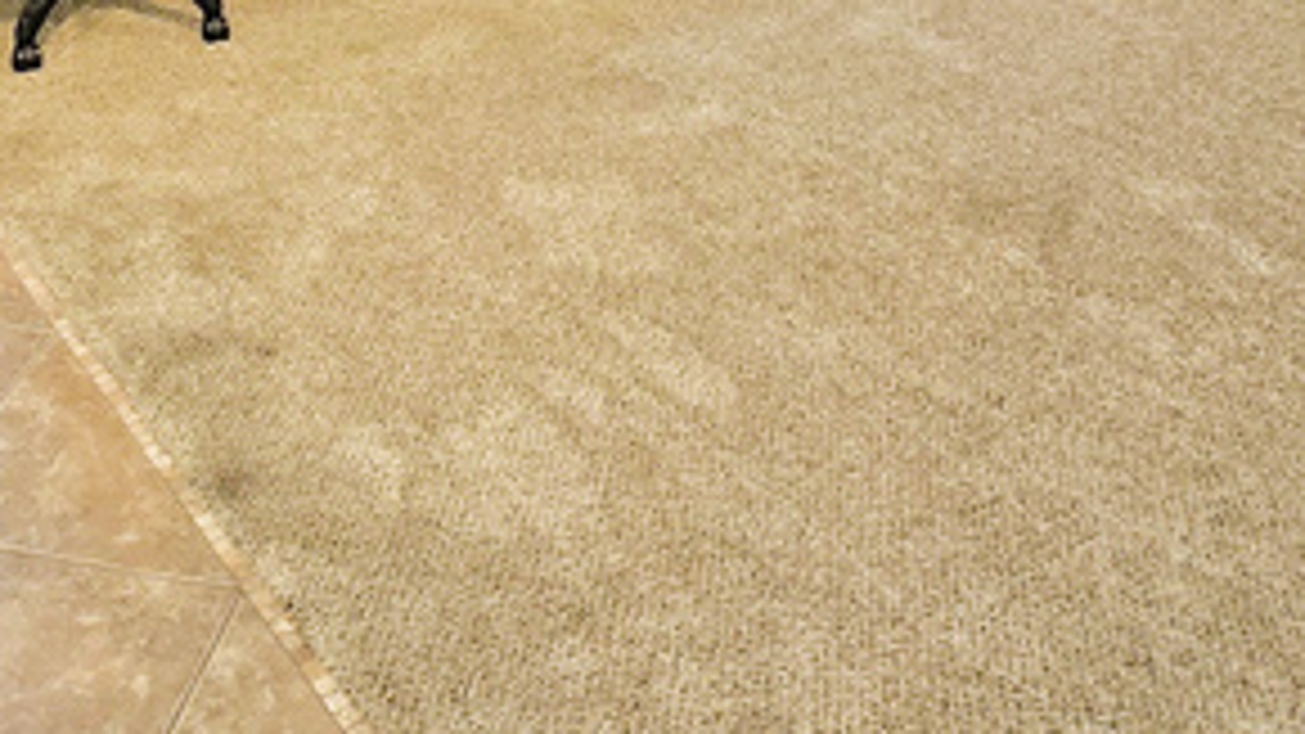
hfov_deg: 41.1
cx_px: 508
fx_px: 1730
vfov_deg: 18.9
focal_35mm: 50
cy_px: -549
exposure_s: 1/60
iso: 800
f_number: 2.2
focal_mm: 2.2
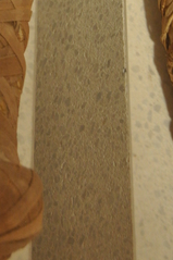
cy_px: -33
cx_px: -10
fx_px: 1049
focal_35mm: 145
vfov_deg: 13.8
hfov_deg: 9.3
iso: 1000
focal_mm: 35
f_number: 4.2
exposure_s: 1/15
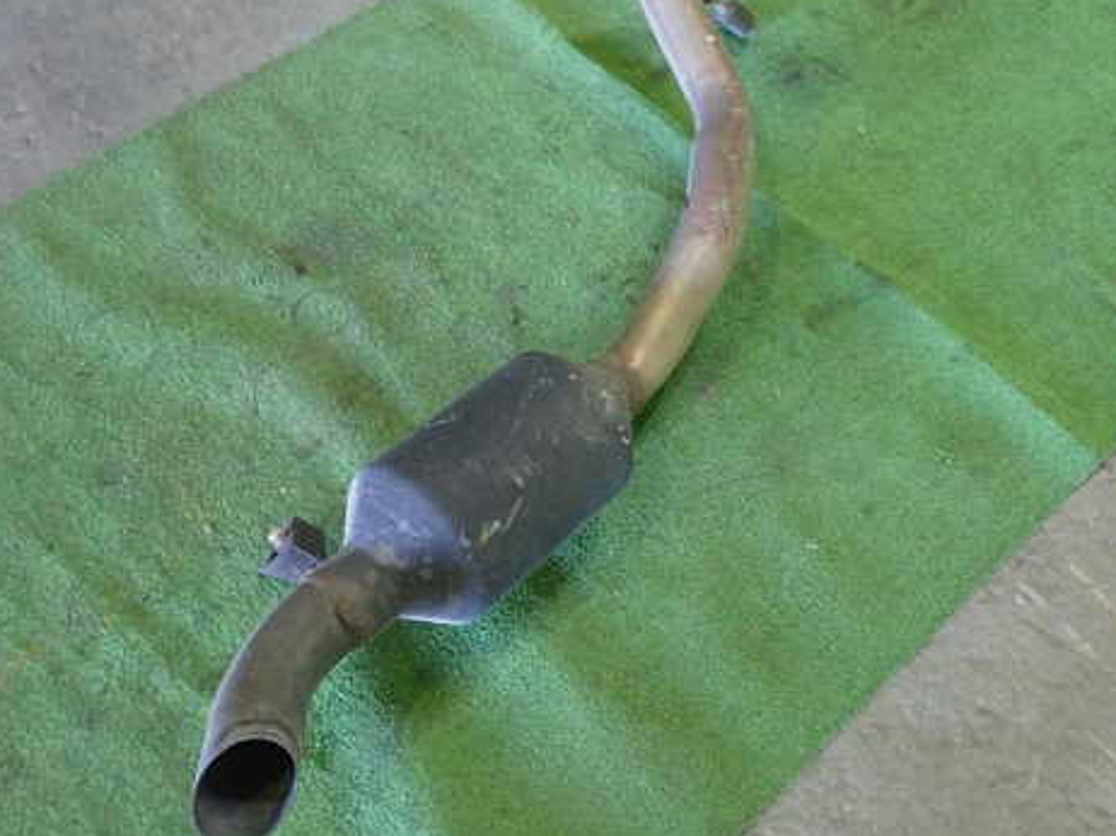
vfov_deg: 36.8
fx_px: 1257
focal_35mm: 39
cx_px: 558
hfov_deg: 47.9
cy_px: 384
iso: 640
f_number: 2.3
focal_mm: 5.4
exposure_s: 1/30
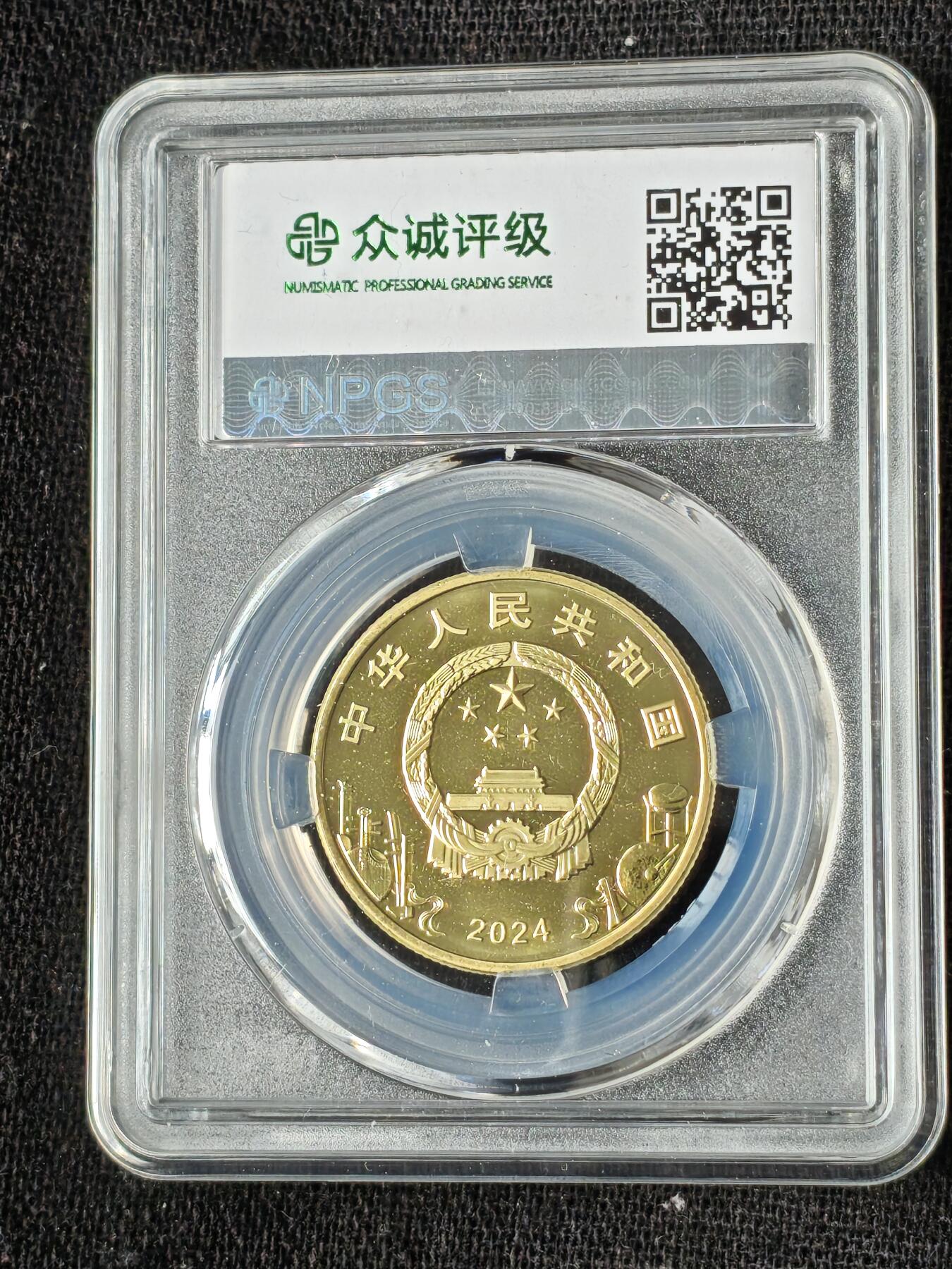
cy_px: 634
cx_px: 476
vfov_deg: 20.2
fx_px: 3557
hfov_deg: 15.2
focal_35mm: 97
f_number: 1.5
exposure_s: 1/381
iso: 50
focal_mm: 4.94
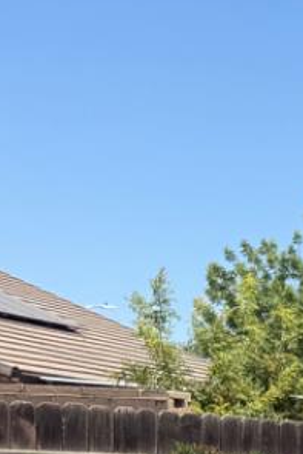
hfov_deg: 8.2
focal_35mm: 127
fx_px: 1601
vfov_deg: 14.9
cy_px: 701
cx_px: 1052
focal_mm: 6.76
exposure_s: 1/3145
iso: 80
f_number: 1.78
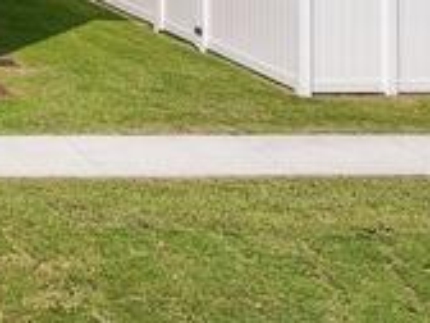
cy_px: -241
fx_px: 1230
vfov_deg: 13.5
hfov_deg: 17.0
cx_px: -294
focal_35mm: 99
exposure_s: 1/2000
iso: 100
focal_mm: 12.3
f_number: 2.8
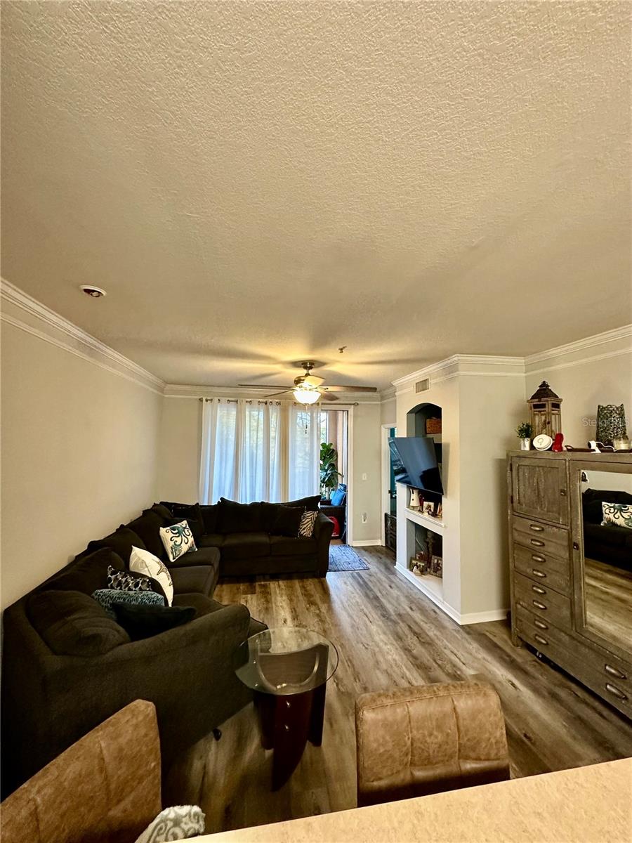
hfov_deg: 85.7
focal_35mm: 14
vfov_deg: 102.1
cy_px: 422
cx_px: 316
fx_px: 341
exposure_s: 1/60
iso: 320
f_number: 2.2
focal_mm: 2.22
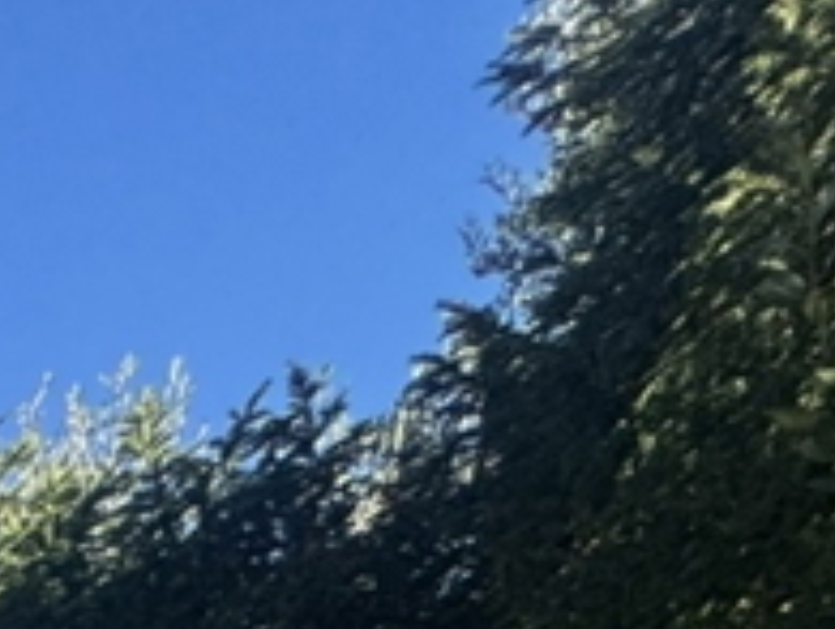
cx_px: -1550
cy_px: 1896
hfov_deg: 12.2
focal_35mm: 86
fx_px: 2078
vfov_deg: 11.0
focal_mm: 2.22
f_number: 2.2
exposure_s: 1/921
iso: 50
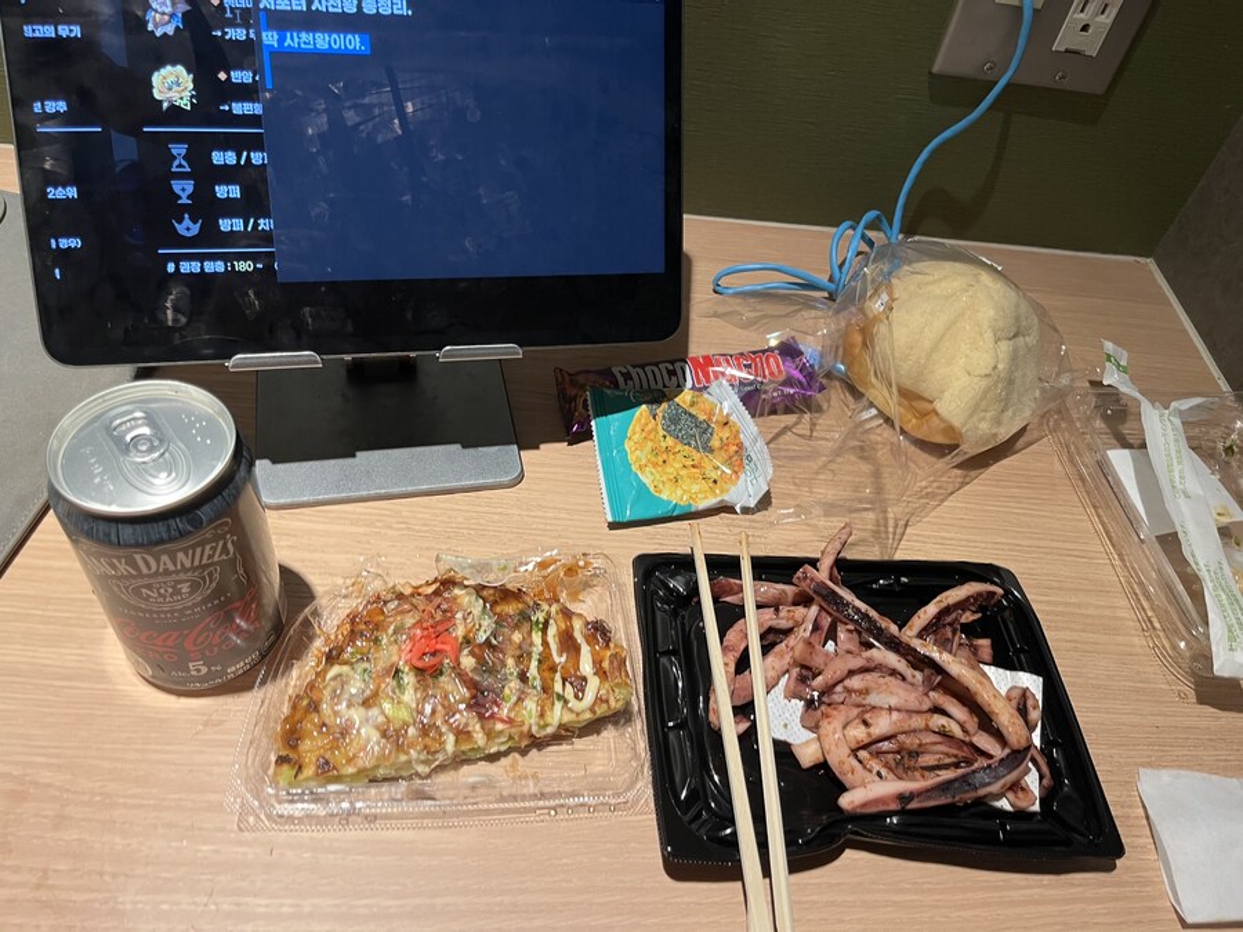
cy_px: 466
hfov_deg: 67.3
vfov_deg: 53.1
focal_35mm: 26
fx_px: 934
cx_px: 622
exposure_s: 1/50
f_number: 1.6
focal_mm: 5.1
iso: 160
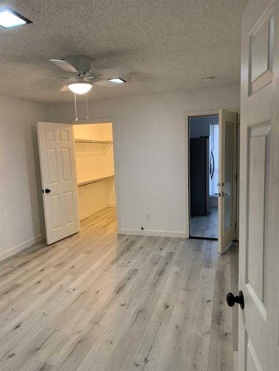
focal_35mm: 26
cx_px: 140
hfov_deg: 53.1
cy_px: 186
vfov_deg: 67.3
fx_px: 279
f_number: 1.8
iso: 200
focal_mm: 4.25
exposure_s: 1/60
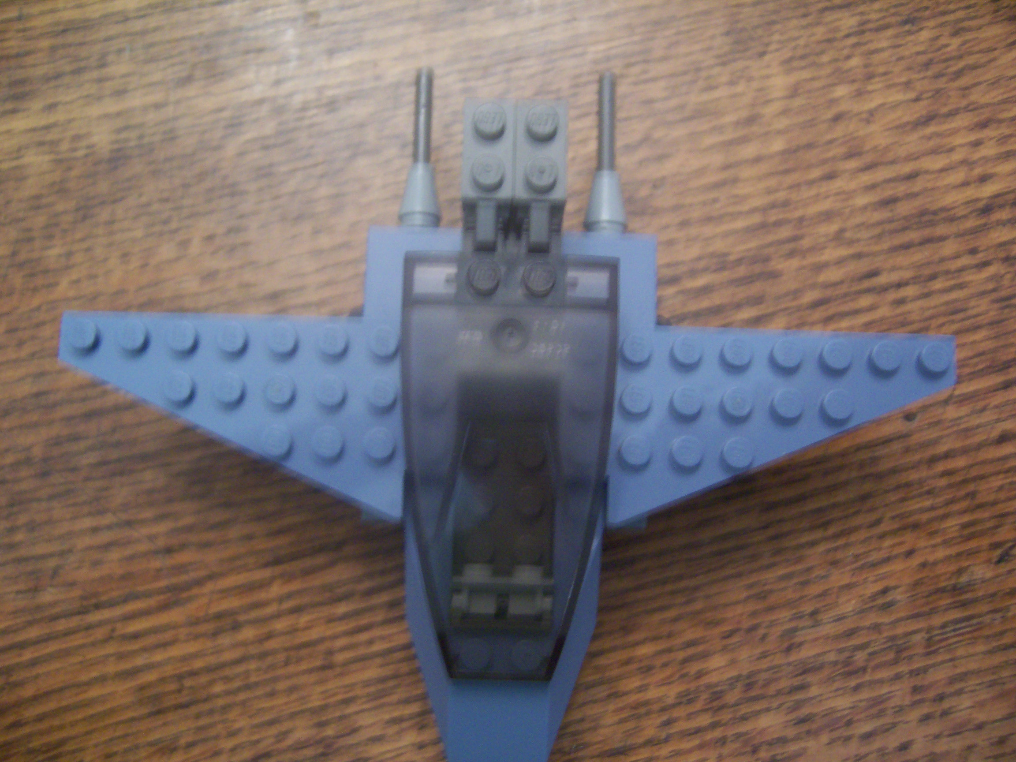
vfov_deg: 42.9
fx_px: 969
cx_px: 508
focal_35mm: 33
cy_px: 381
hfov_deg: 55.4
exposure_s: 1/8
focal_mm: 5.5
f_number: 2.8
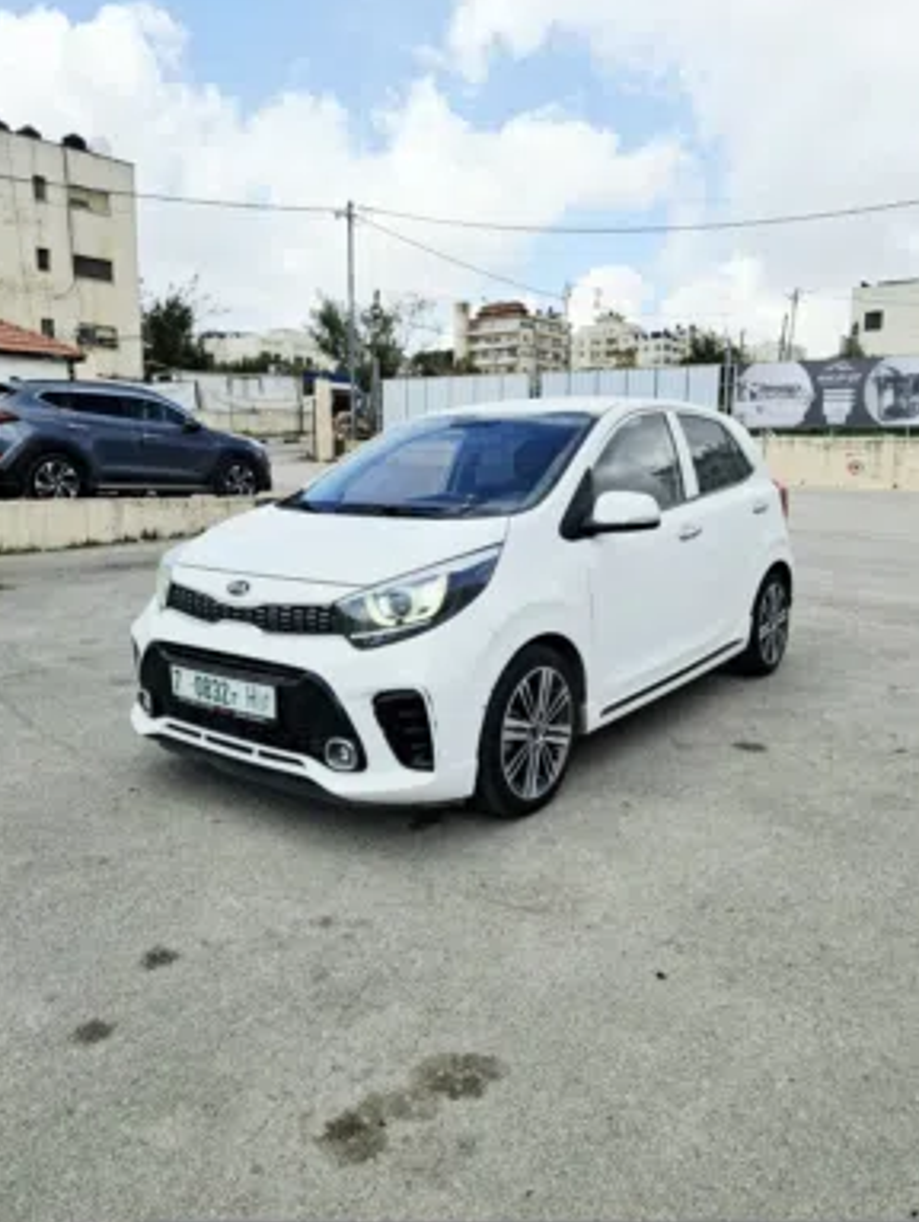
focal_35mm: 24
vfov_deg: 71.5
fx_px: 848
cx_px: 456
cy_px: 593
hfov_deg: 56.9
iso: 50
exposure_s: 1/2000
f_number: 1.8
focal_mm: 5.54
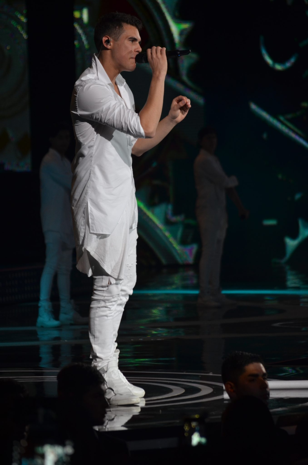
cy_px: 232
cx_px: 154
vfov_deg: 9.2
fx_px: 2901
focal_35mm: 225
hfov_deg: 6.1
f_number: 5
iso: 800
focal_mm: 150
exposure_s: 1/125
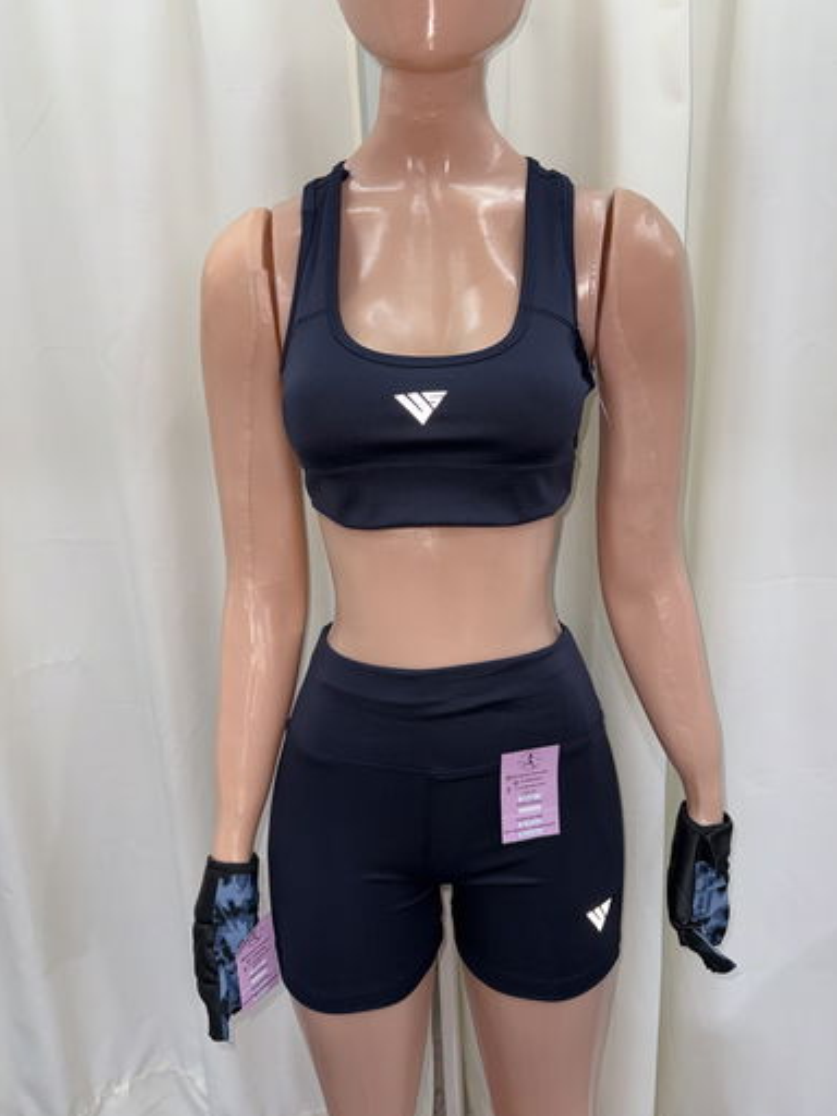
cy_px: 544
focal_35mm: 25
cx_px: 432
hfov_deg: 54.9
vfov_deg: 69.4
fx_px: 806
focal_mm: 6.76
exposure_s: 1/151
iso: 50
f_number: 1.78
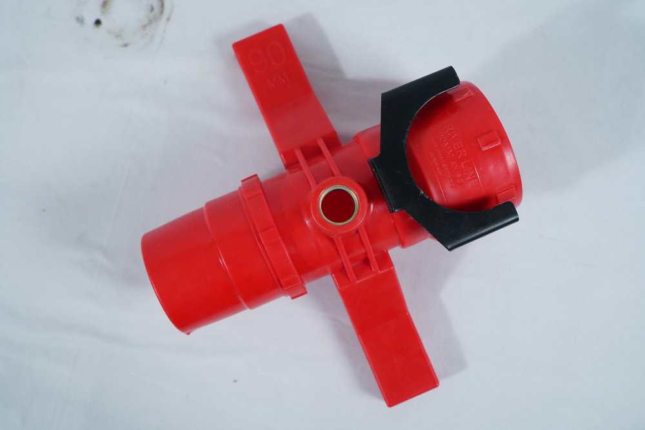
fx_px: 699
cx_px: 322
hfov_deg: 49.5
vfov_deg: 34.2
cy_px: 215
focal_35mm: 39
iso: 500
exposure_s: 1/100
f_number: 8
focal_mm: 39
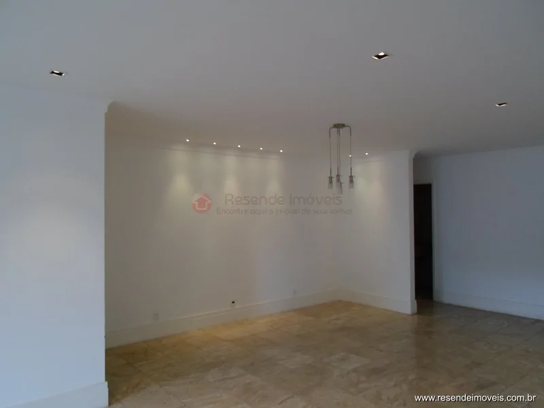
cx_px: 272
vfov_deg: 54.9
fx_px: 393
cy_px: 204
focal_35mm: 25
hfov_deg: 69.4
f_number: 2.5
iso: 100
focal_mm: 4.5
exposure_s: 1/30
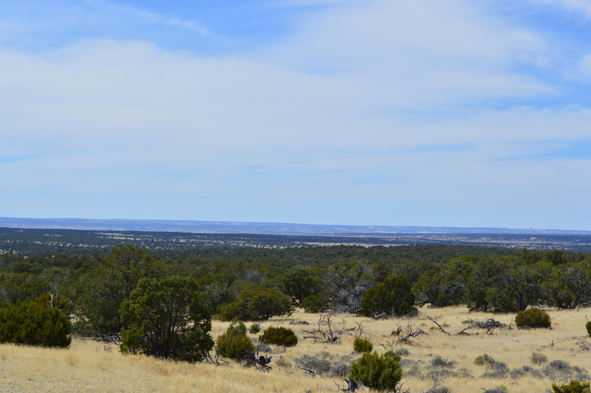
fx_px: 1353
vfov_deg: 16.5
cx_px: 296
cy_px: 196
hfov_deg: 24.6
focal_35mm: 82
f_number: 11
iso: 220
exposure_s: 1/500
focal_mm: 55
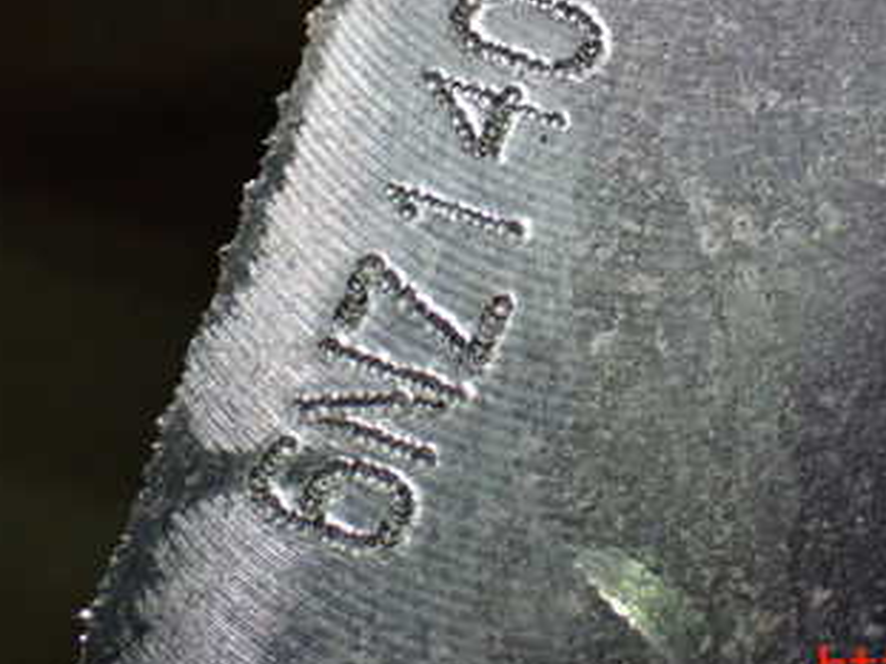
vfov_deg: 17.1
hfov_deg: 22.9
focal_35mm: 85
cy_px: 68
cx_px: 607
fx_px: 2175
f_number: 2.9
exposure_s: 1/60
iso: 800
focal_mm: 7.84
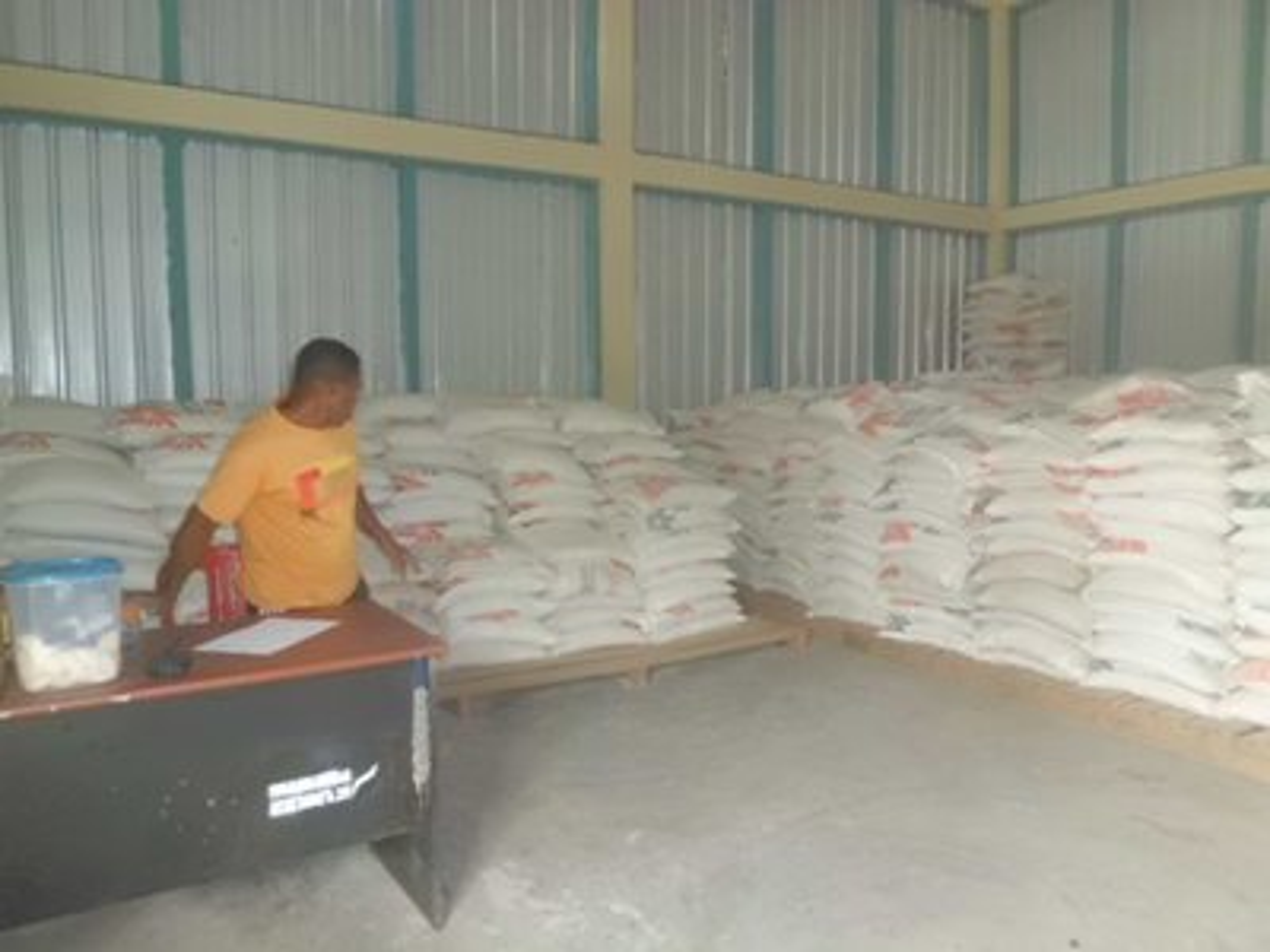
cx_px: 635
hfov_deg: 67.3
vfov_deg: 53.1
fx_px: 954
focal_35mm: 26
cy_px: 476
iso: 400
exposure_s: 1/60
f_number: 2.8
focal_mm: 4.7
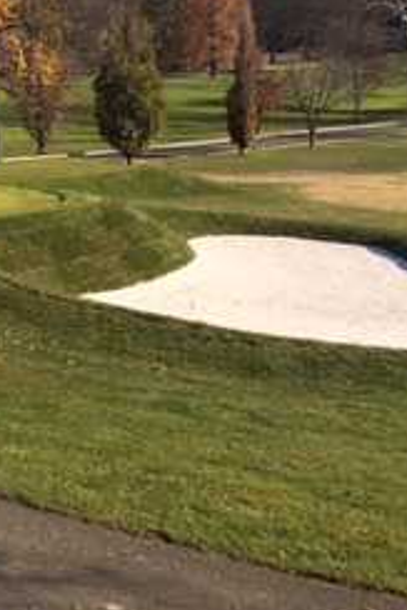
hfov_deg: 16.0
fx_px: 1338
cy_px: 130
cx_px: -192
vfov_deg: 25.3
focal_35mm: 79
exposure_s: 1/1326
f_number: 2.2
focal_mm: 4.15
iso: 25
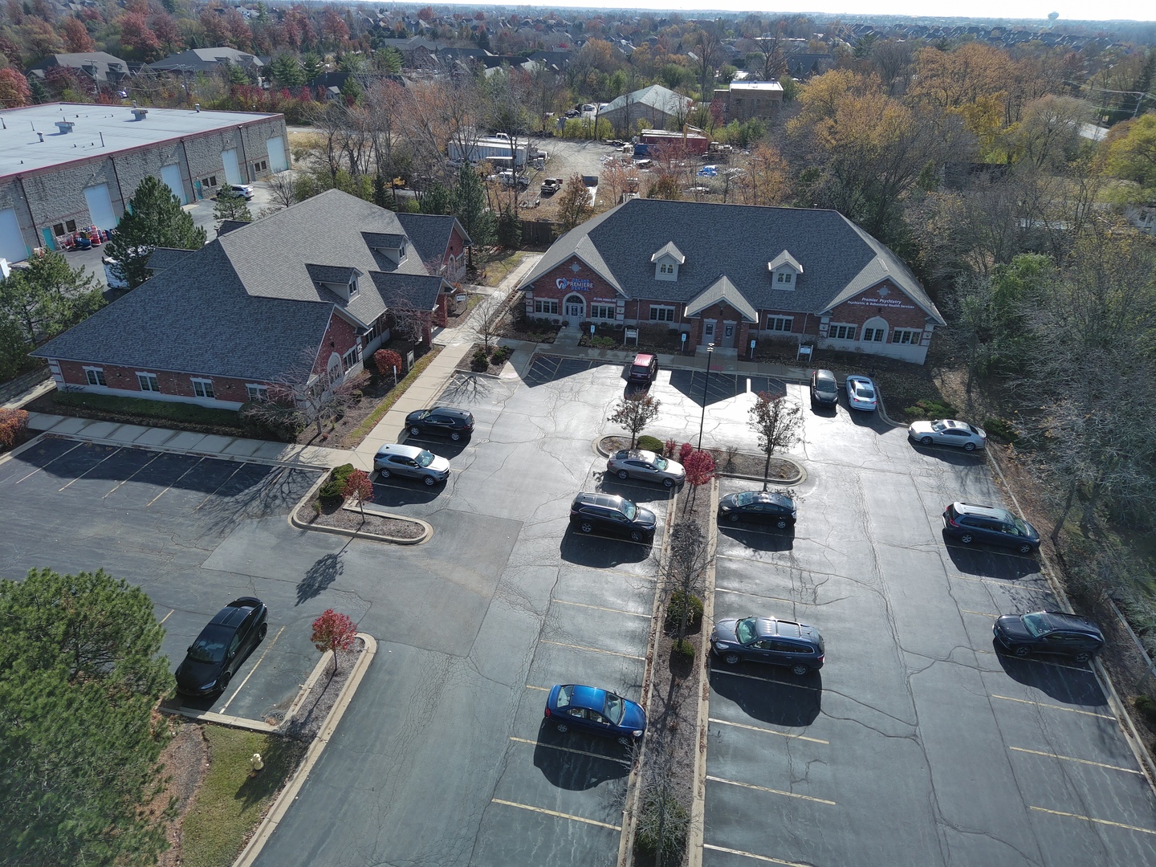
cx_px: 578
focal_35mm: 23
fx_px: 768
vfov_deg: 58.9
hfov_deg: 73.9
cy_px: 434
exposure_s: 1/2114
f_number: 1.9
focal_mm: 6.67
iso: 102
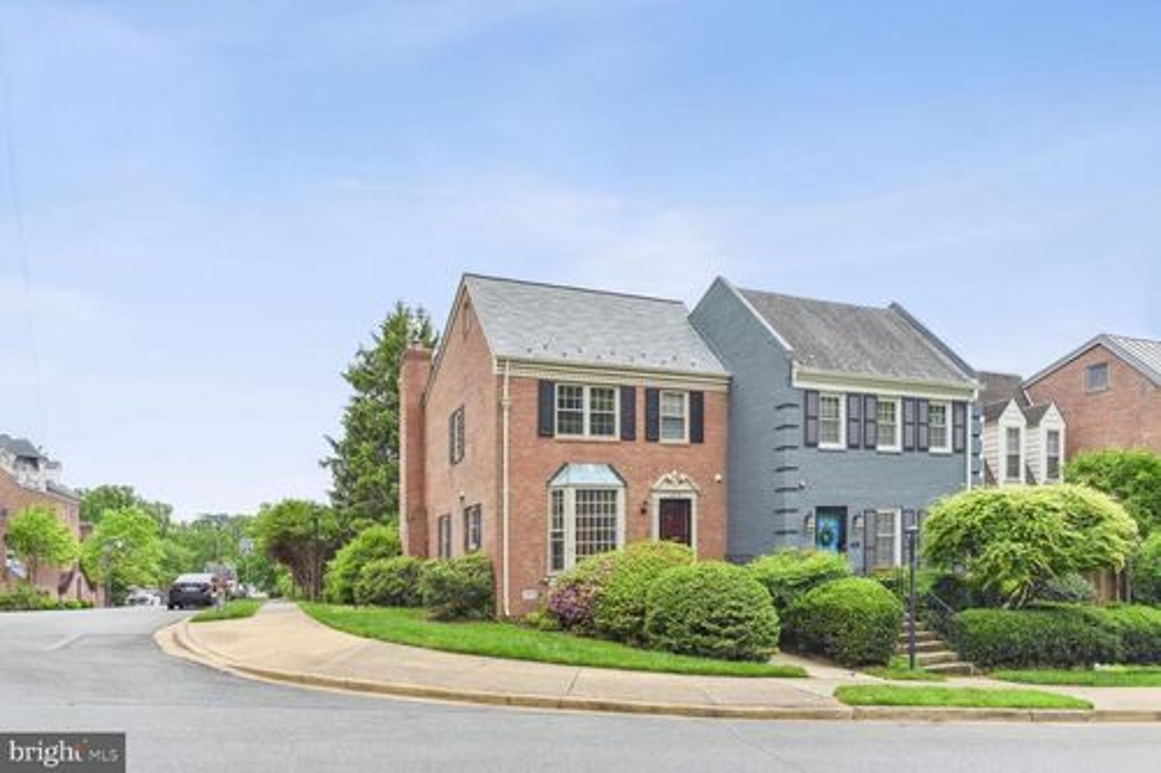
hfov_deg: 73.8
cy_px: 386
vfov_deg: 53.1
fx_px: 774
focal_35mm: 24
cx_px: 580
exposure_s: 1/400
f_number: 8
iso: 100
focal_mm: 24
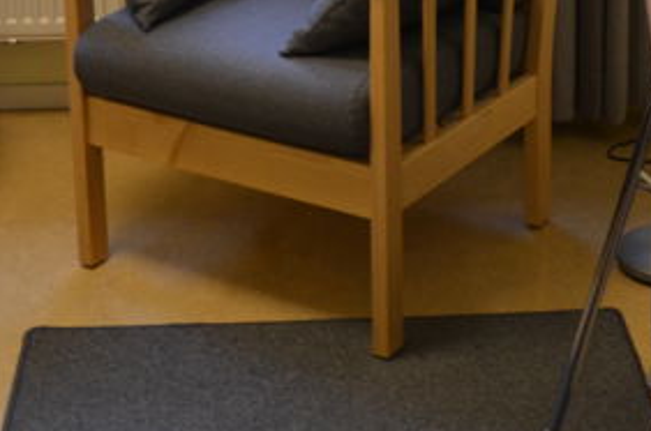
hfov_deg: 20.8
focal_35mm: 98
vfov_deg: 12.7
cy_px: -330
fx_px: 1769
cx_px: 367
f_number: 3.5
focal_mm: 18
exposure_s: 1/50
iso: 500
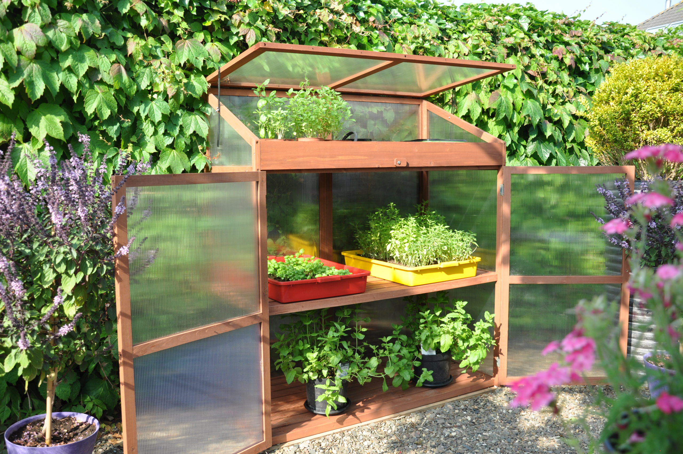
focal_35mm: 32
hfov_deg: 59.6
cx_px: 342
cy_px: 227
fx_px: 597
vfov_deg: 41.6
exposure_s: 1/200
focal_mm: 21
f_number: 5.6
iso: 200
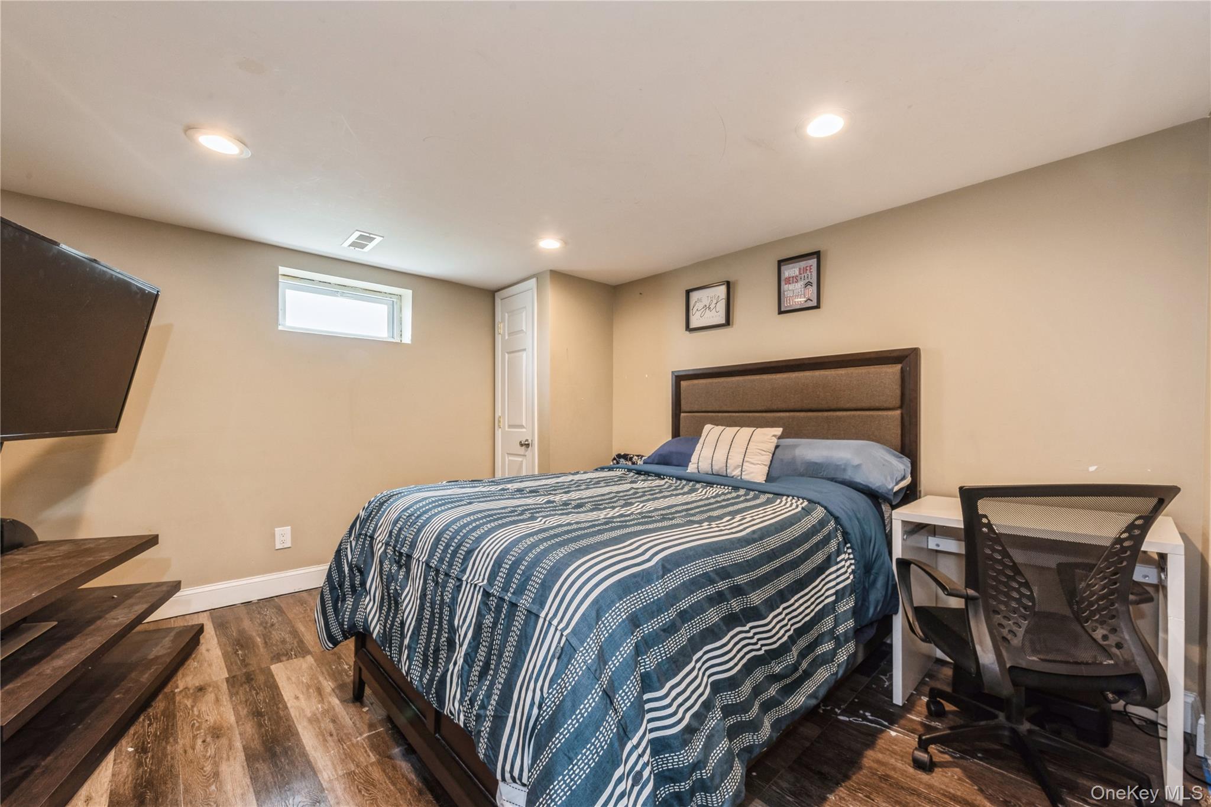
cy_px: 404
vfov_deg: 81.2
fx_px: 471
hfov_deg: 104.3
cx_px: 606
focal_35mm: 14
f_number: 11
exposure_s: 1/4
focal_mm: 14
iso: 400
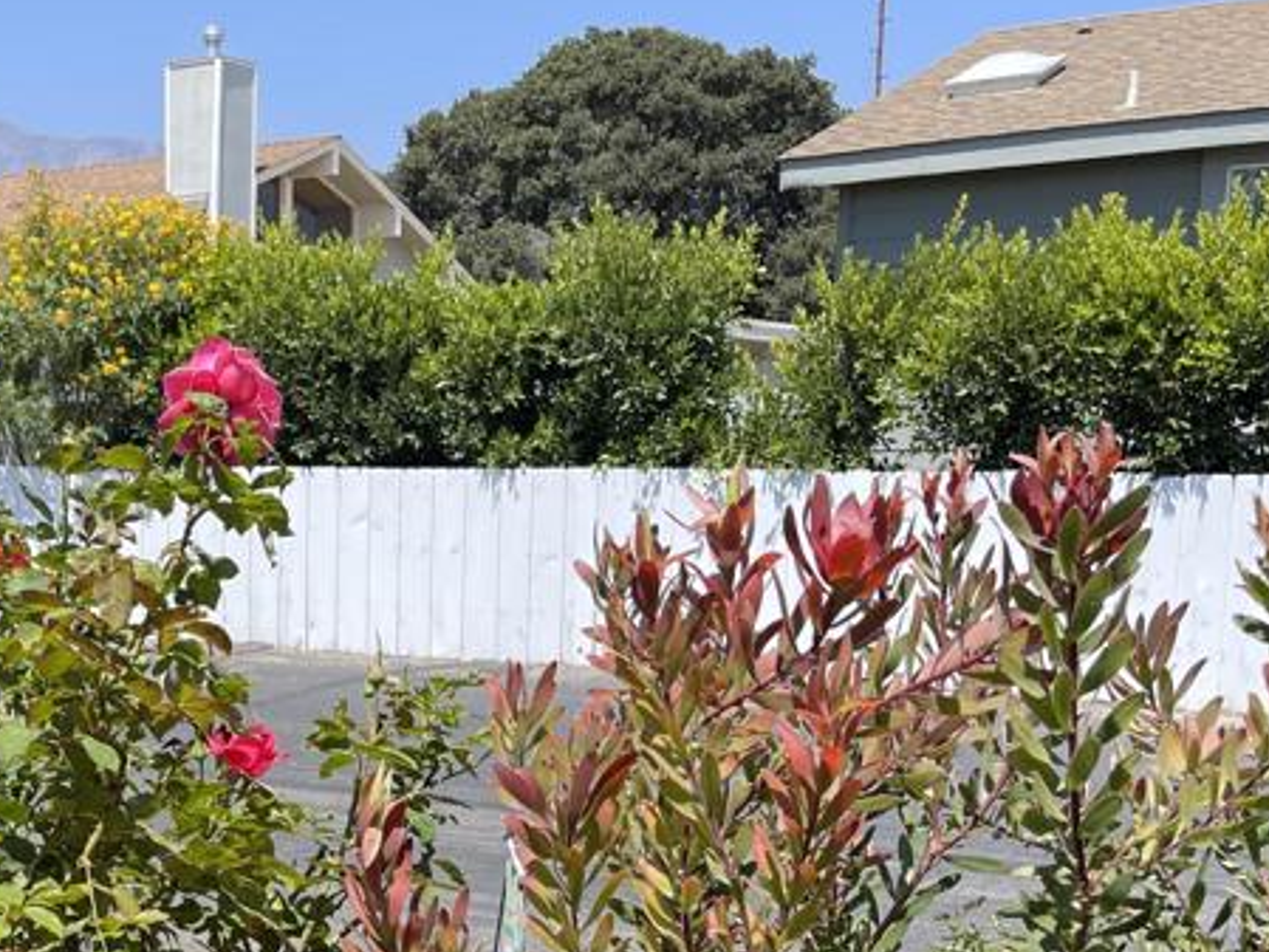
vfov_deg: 25.0
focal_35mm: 57
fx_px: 2090
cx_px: 48
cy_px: 825
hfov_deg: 31.6
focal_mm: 5.1
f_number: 1.6
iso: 32
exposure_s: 1/1715
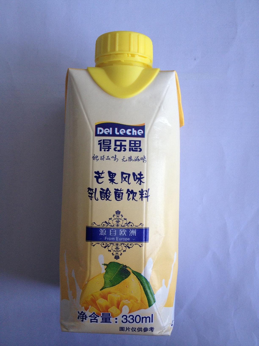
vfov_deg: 52.6
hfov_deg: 40.7
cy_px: 173
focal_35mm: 35
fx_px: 349
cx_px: 130
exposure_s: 1/120
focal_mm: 4.28
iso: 64
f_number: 2.4
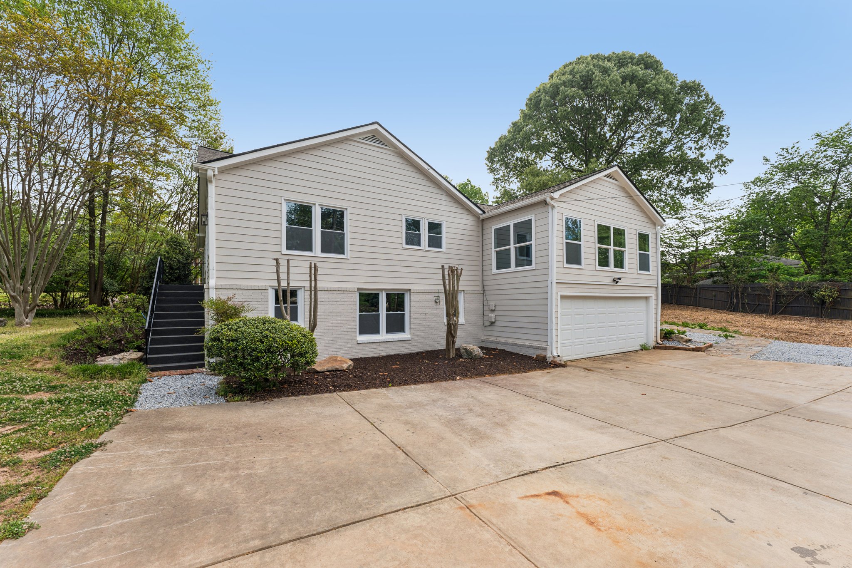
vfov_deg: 81.2
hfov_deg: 104.3
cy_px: 284
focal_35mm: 14
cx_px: 426
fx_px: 331
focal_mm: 14
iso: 100
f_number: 8
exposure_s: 1/125
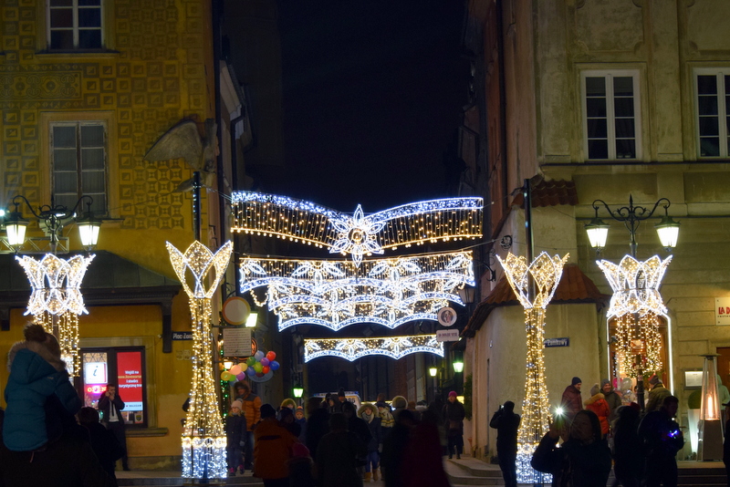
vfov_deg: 16.6
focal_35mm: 82
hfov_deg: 24.6
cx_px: 365
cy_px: 244
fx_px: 1673
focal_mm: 55
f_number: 6.3
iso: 720
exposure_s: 1/15
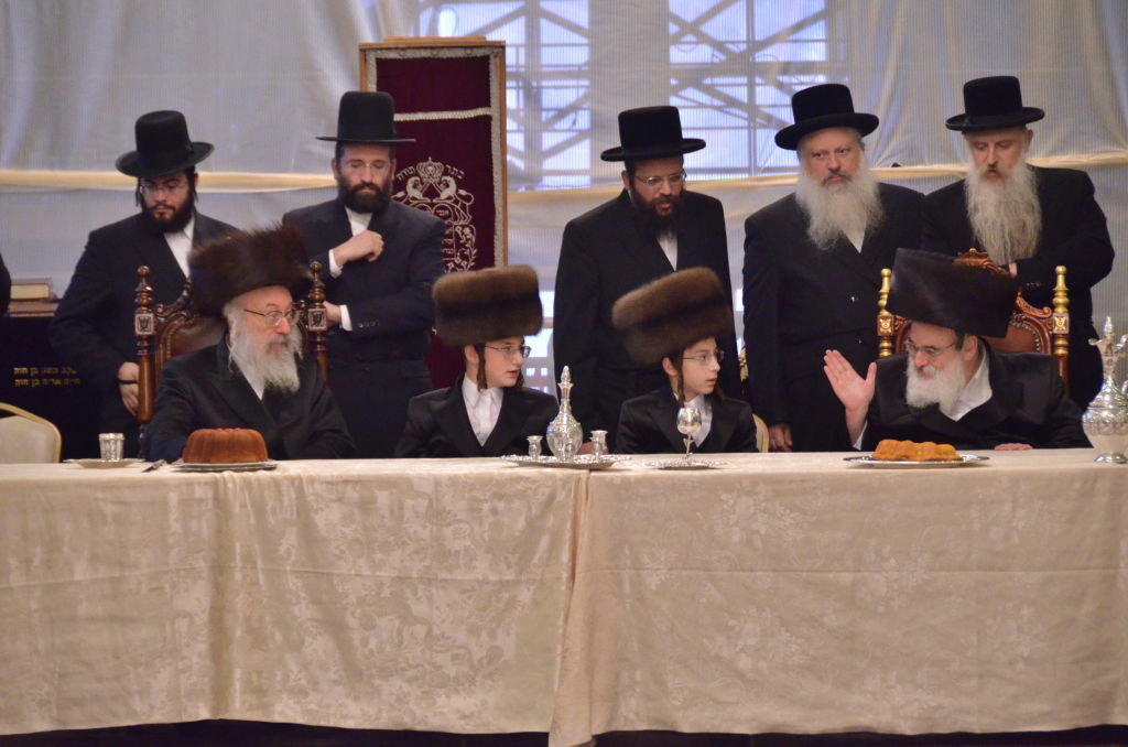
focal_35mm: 225
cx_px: 564
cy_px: 374
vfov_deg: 6.1
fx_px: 7035
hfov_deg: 9.2
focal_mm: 150
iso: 2500
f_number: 5.6
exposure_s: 1/80
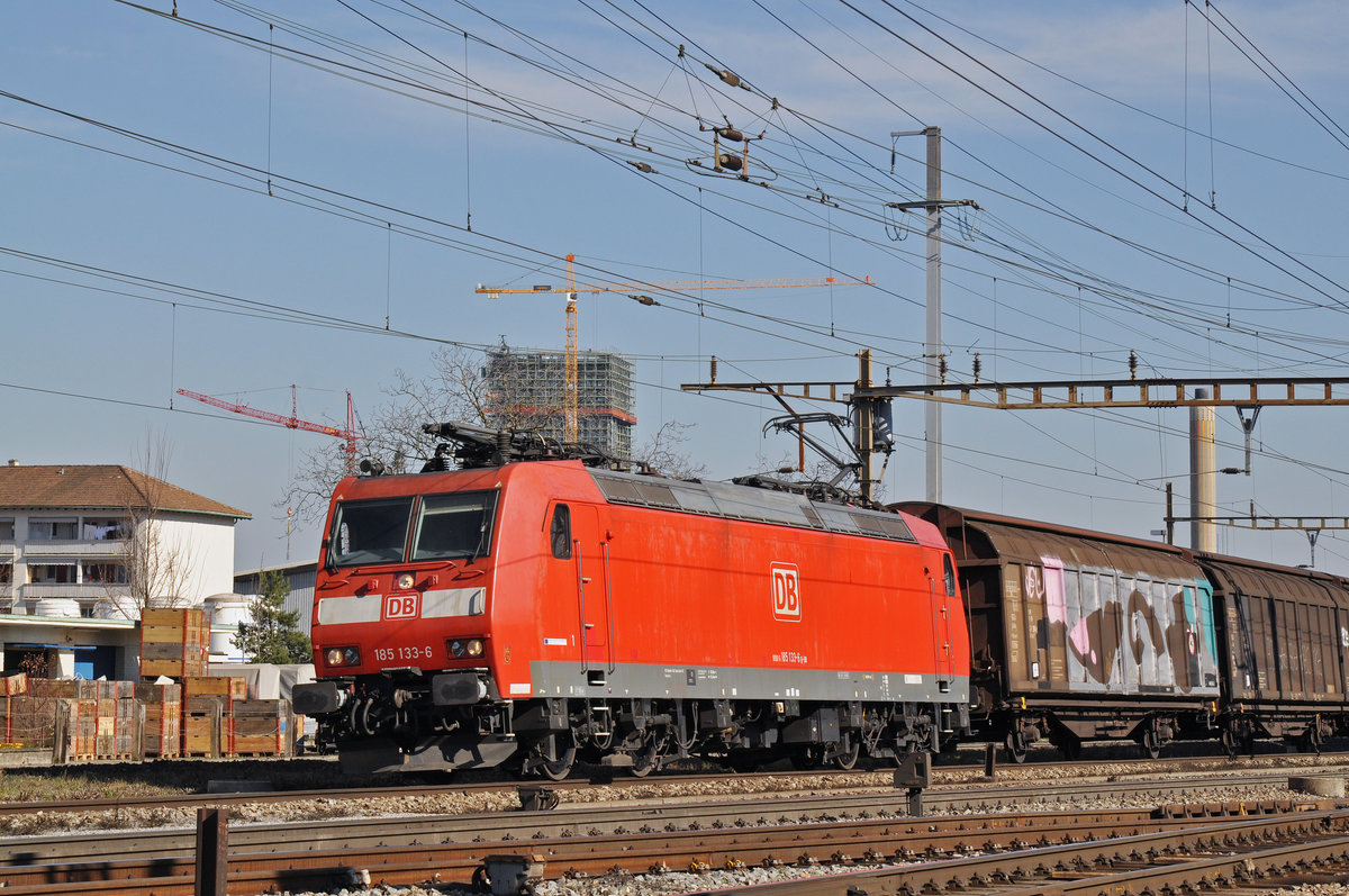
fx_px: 3930
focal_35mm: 105
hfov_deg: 19.5
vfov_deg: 13.0
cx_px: 674
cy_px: 448
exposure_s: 1/800
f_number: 11
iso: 400
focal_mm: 70
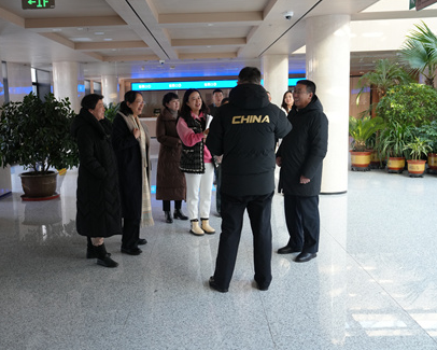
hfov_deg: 48.9
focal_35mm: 37
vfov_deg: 40.1
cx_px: 187
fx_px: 479
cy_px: 174
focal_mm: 32
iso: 1250
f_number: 4
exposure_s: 1/160
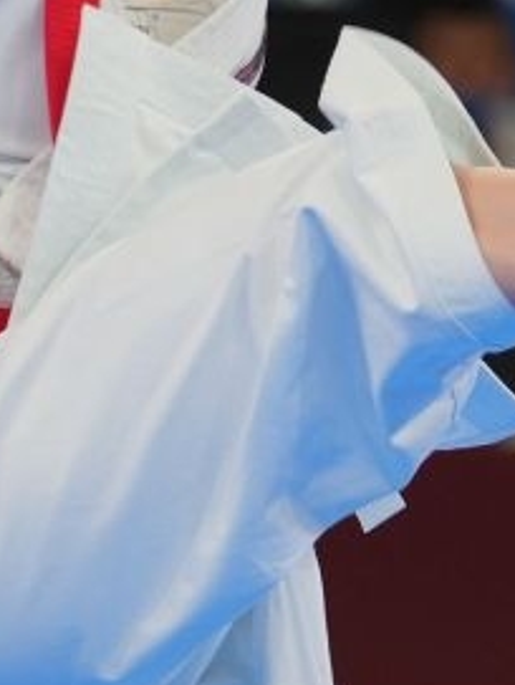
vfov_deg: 1.9
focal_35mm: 1065
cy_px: 379
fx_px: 21076
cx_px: 182
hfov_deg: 1.4
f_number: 2.8
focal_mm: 167
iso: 250
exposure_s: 1/500
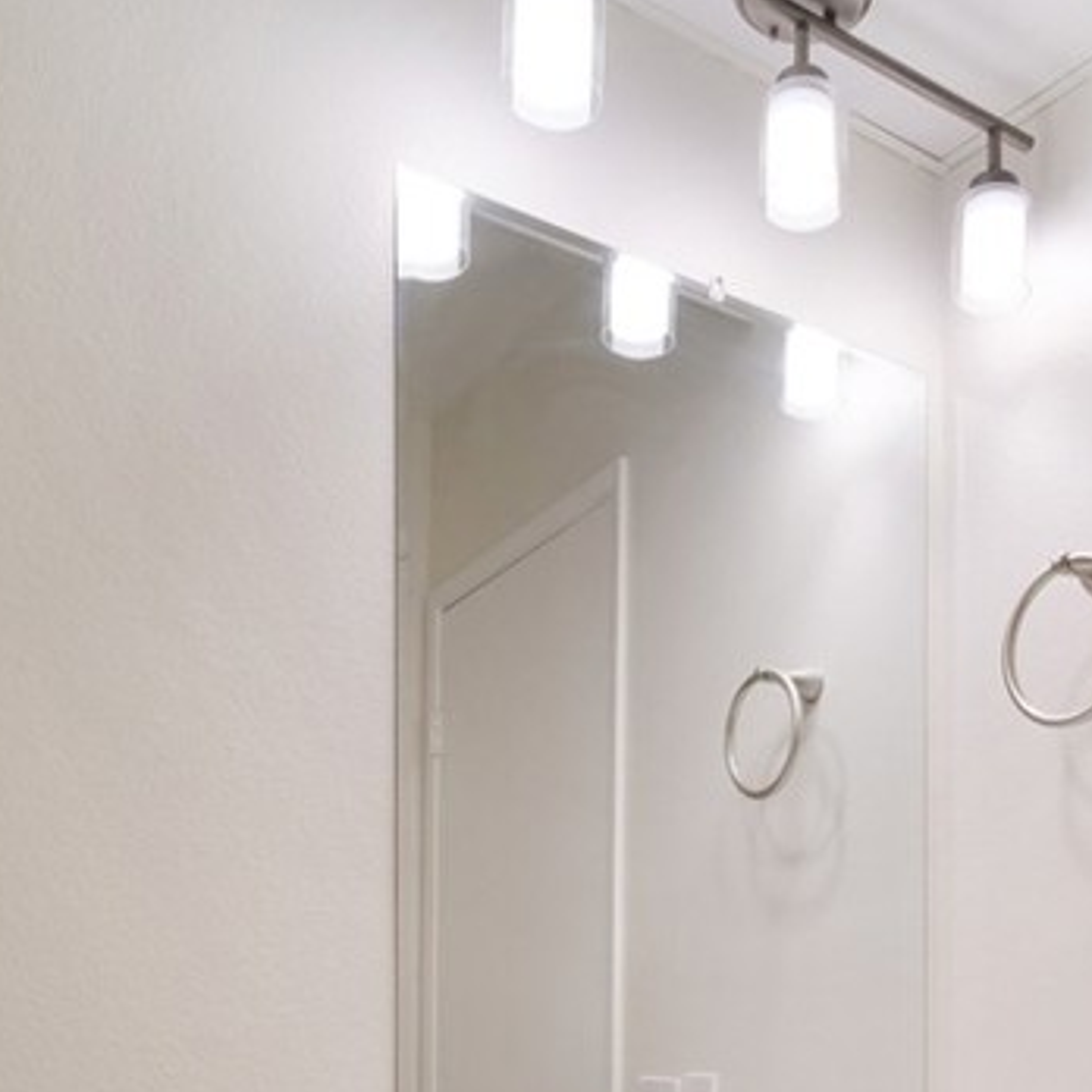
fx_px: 1249
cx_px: 756
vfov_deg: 42.1
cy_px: 1042
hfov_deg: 46.2
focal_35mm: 35
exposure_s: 1/20
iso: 400
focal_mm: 9
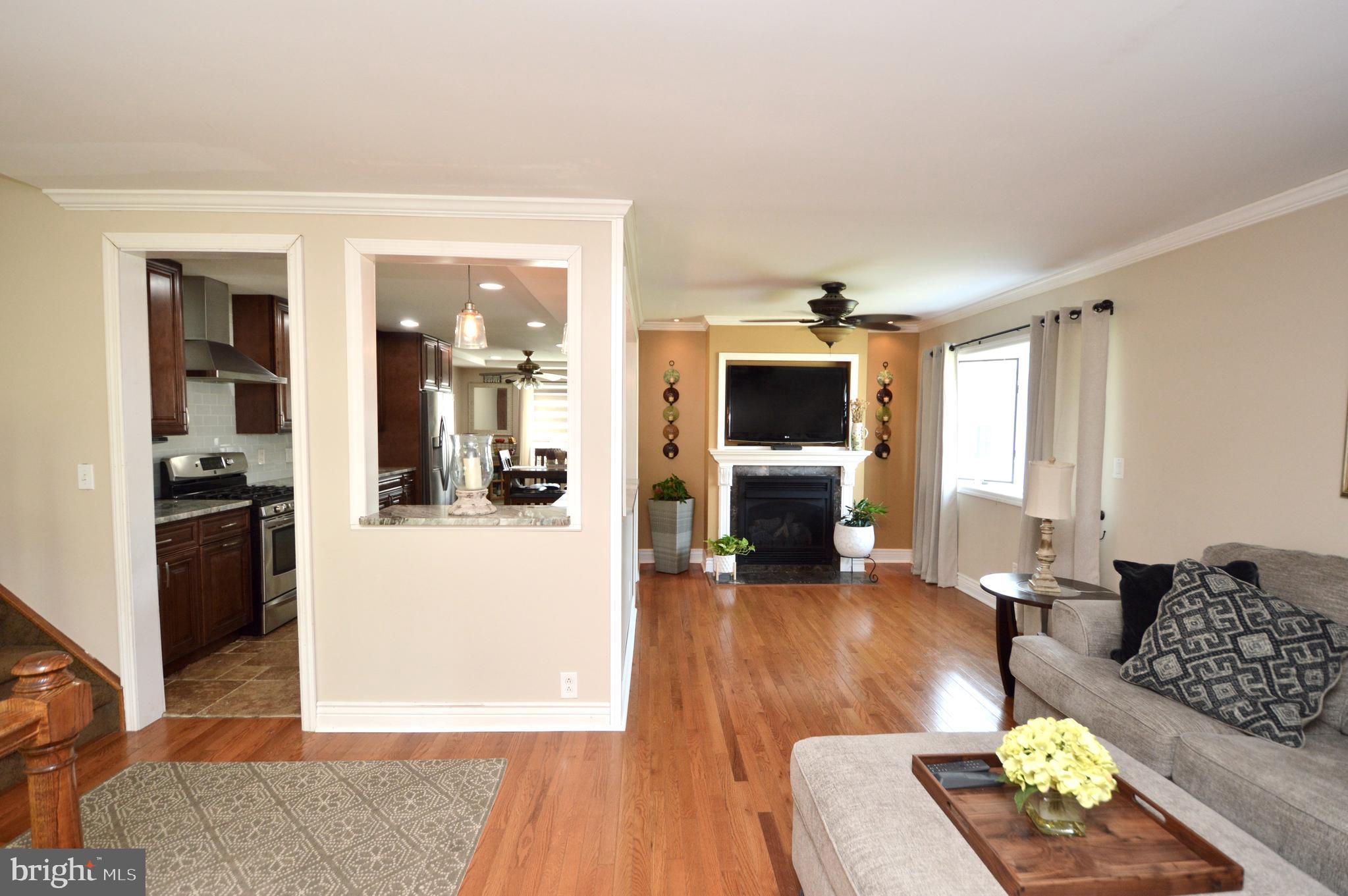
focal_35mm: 15
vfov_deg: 77.2
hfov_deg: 100.4
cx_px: 674
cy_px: 448
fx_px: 561
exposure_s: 1/80
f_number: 4
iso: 400
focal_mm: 10
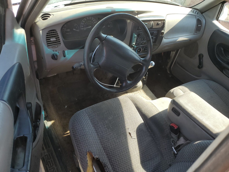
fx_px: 172
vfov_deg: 53.1
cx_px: 114
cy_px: 86
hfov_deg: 67.3
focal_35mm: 26
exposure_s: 1/476
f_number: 1.5
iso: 50
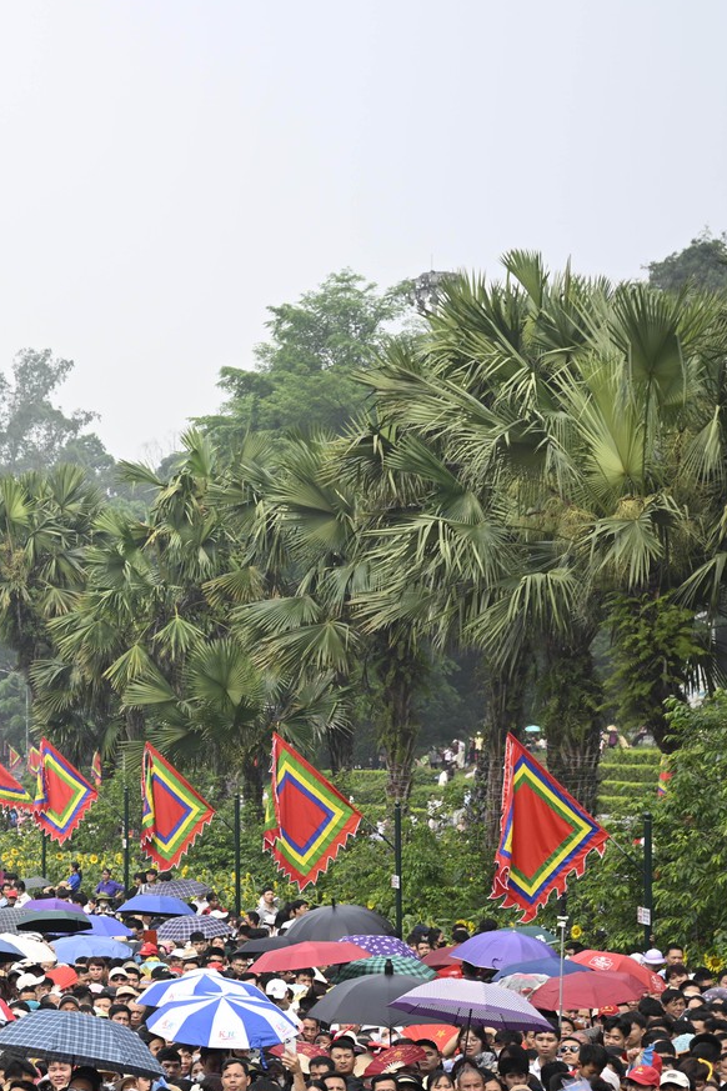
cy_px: 559
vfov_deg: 18.6
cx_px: -470
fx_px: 3332
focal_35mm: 110
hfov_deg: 11.7
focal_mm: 48
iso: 125
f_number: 3.5
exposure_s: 1/800
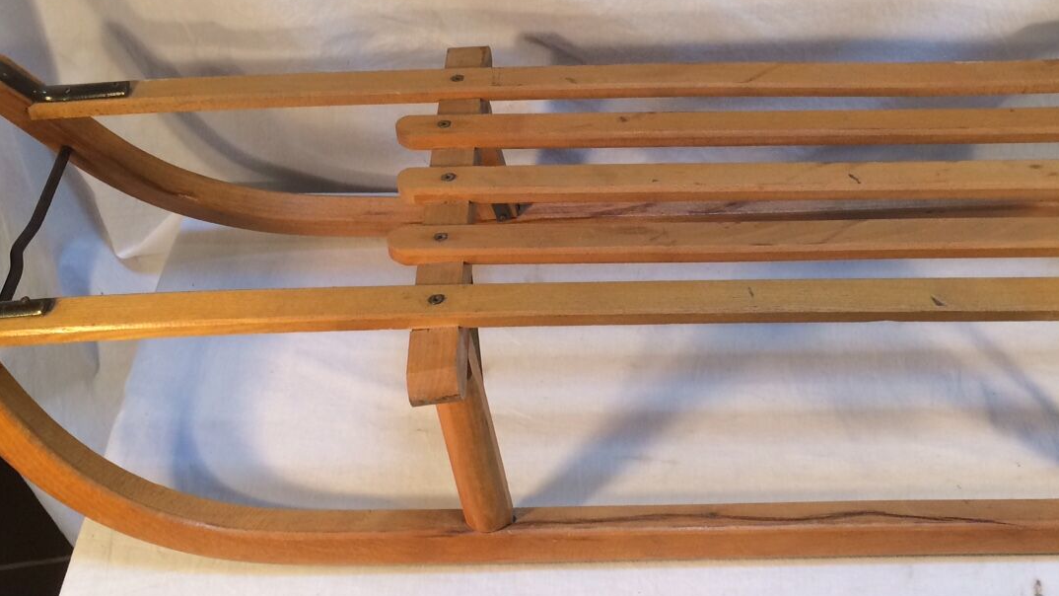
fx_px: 1348
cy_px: 164
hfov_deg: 42.6
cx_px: 646
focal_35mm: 48
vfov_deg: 24.7
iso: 50
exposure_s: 1/33
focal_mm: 4.15
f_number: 2.2
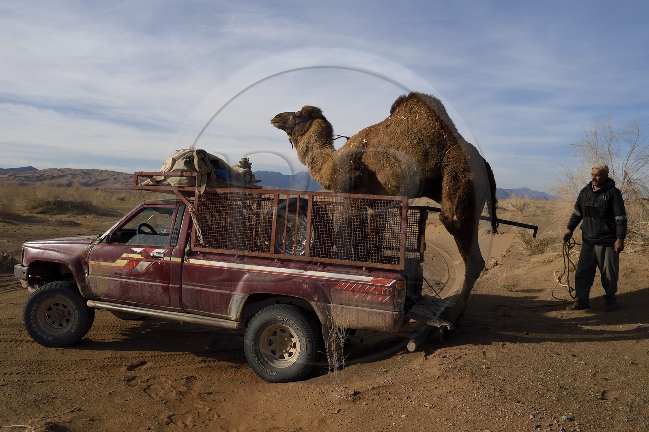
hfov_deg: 73.8
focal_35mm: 24
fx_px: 433
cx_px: 324
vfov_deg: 53.1
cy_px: 216
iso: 200
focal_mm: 24
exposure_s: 1/250
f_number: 13
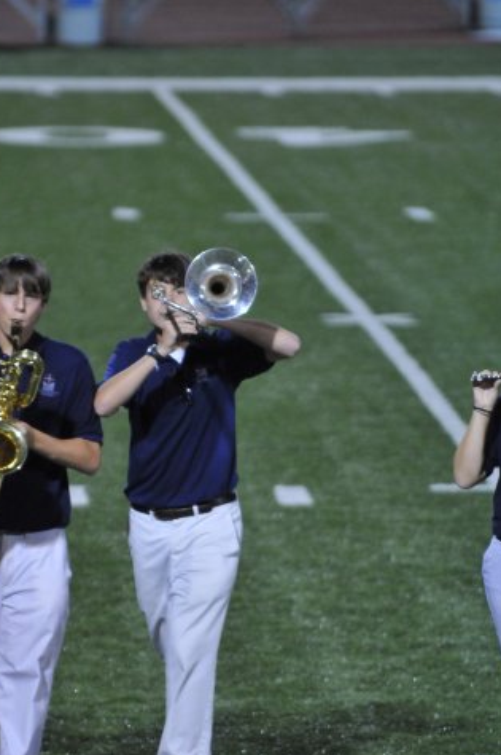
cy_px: 476
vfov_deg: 5.4
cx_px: 192
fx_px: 7949
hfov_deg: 3.6
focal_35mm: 380
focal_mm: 200
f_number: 2.8
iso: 1600
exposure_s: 1/200
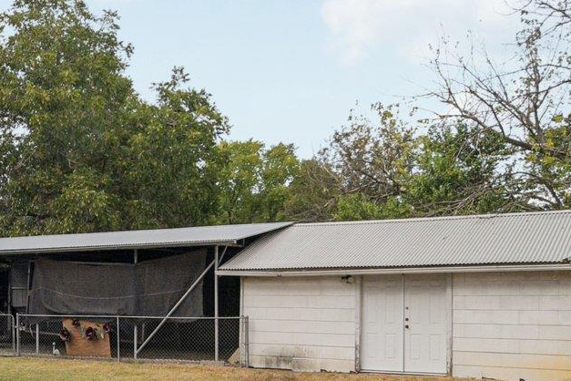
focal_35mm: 49
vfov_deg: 27.3
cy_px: 264
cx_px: 35
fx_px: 777
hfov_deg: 37.2
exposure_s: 1/250
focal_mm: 10
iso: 400
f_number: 8
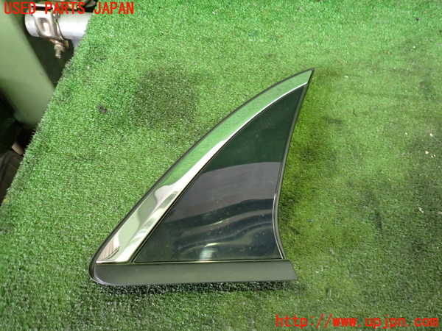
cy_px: 166
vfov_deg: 54.9
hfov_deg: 69.4
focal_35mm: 25
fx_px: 319
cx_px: 221
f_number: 2
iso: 500
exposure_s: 1/30
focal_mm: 4.5
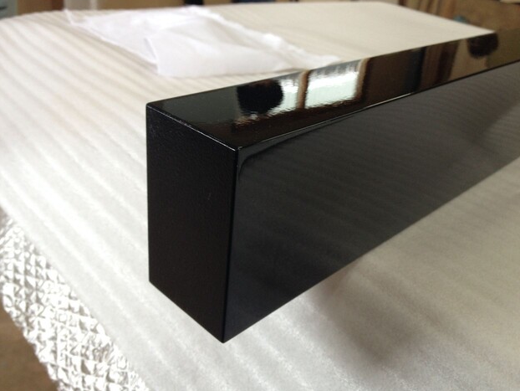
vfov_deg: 39.7
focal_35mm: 36
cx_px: 266
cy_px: 200
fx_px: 541
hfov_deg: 51.3
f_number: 2.4
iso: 64
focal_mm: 4.28
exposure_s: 1/60
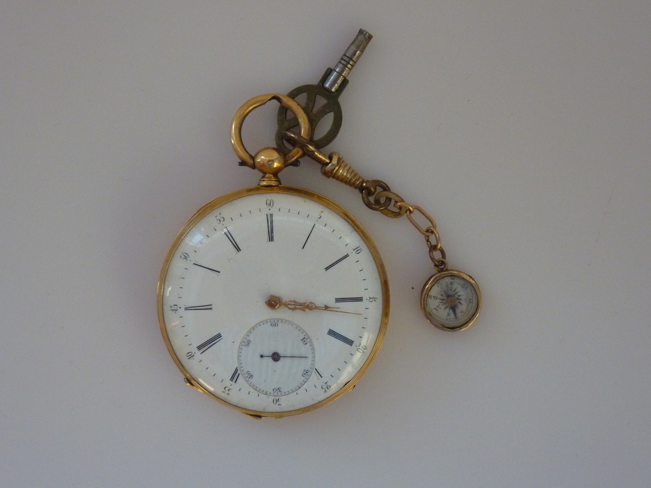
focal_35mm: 83
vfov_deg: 17.8
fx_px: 1561
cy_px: 244
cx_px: 326
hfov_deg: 23.6
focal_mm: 13.7
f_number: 4.2
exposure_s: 1/80
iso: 400
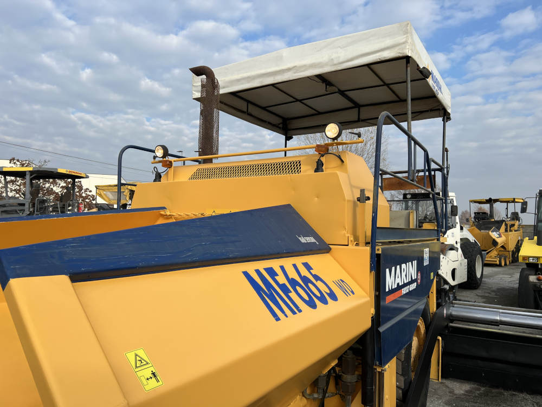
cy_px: 204
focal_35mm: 26
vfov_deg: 53.1
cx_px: 271
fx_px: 407
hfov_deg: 67.3
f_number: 1.5
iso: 50
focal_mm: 5.7
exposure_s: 1/2841
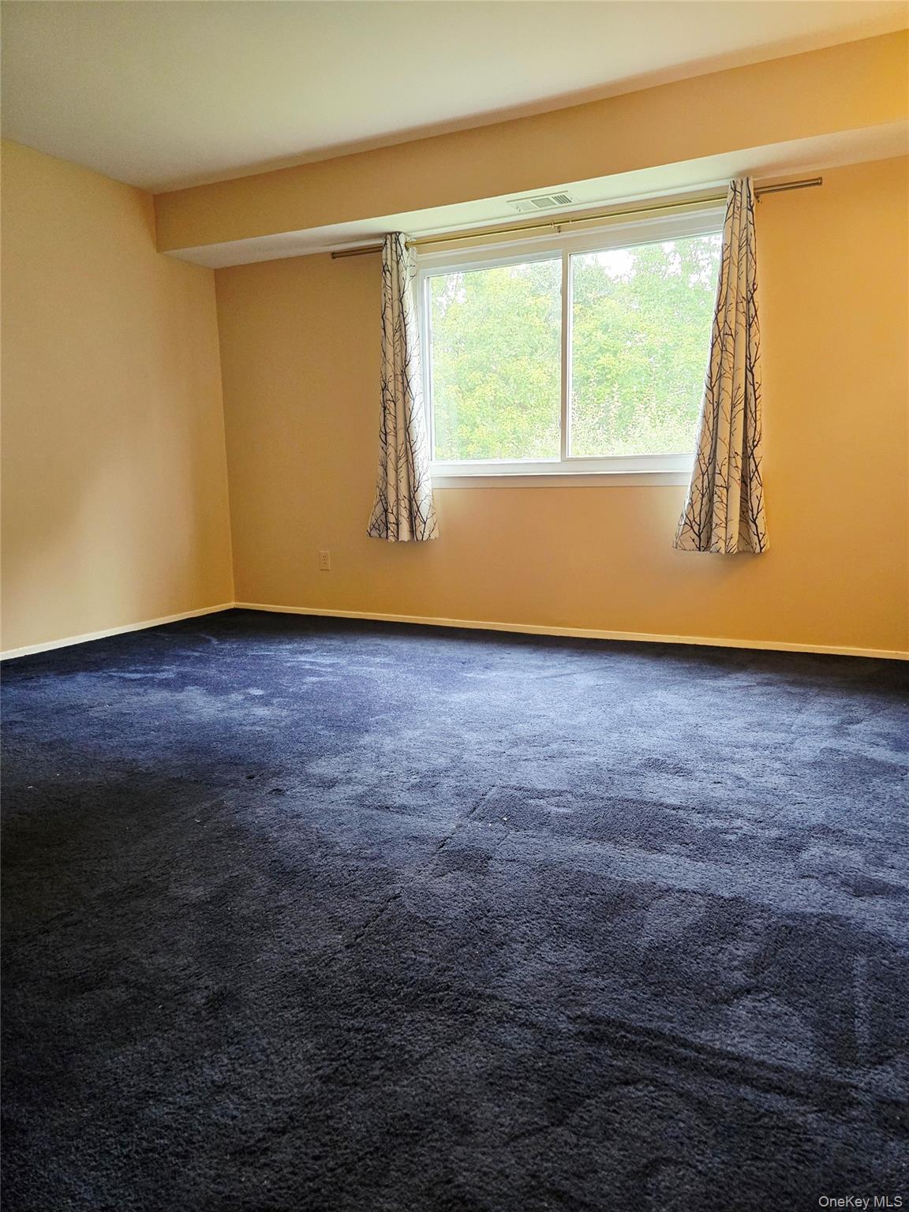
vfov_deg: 73.9
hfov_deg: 58.9
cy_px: 606
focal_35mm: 23
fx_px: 805
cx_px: 454
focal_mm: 5.4
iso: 500
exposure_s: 1/120
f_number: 1.8
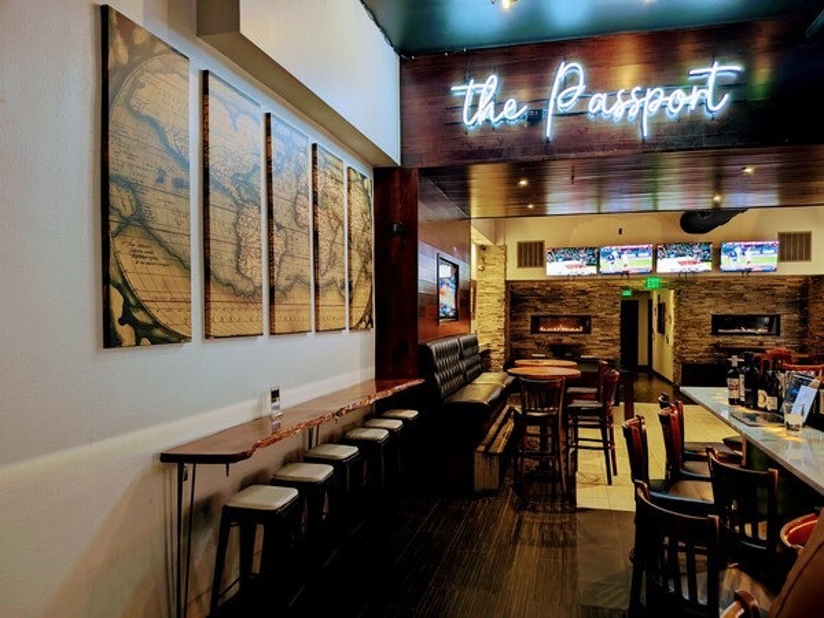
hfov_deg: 71.6
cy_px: 309
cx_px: 412
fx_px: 571
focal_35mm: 24
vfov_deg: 56.8
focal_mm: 4.53
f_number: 1.7
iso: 178
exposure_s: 1/24
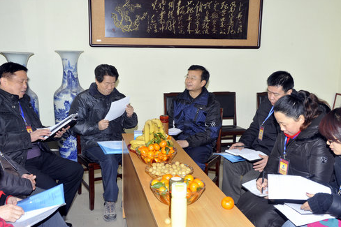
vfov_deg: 32.6
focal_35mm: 41
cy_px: 113
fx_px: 388
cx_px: 168
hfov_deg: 47.4
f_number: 8
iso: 1250
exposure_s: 1/60
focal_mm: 40
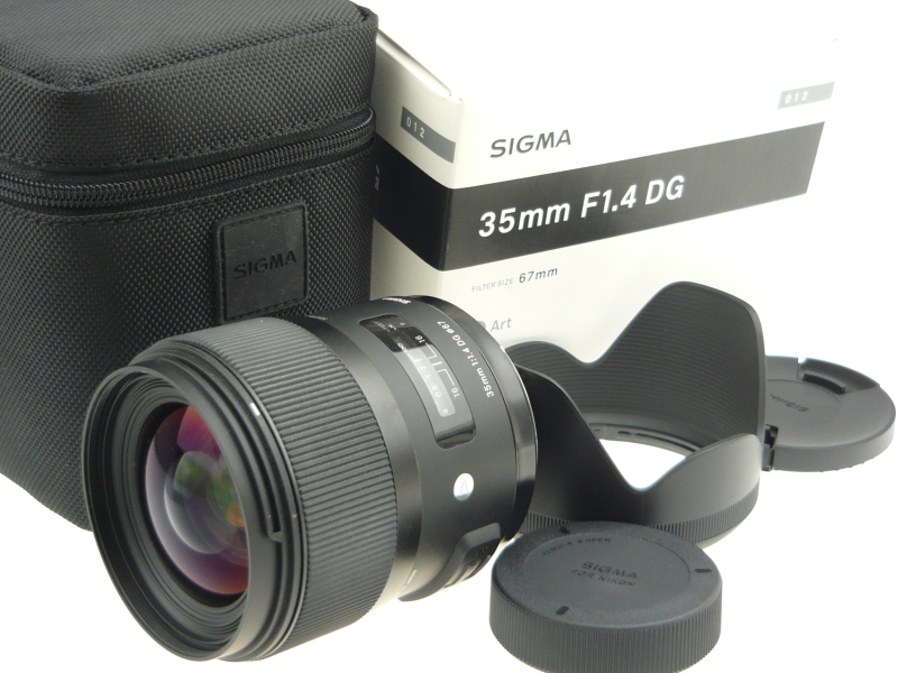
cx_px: 449
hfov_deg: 33.2
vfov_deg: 25.2
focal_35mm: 58
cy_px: 336
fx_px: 1505
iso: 100
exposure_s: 1/50
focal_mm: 6
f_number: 2.9
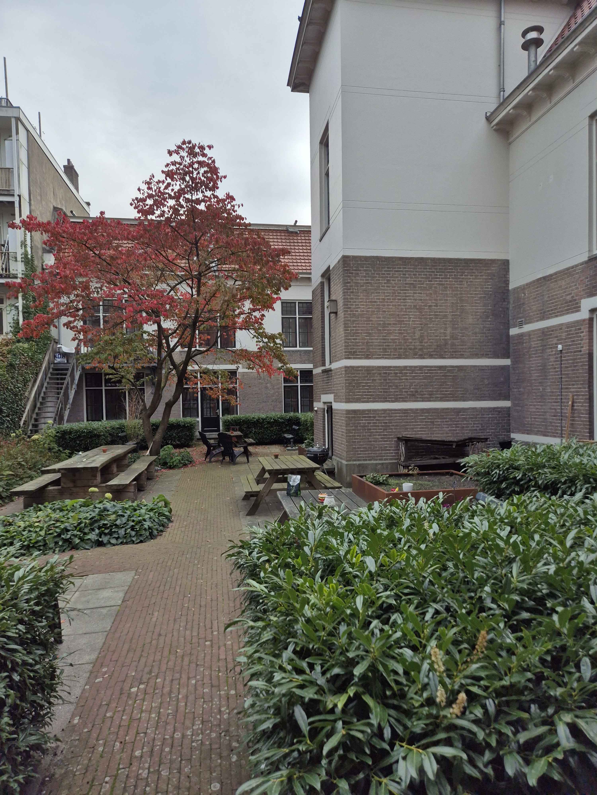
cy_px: 398
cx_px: 298
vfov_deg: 73.9
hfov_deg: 58.9
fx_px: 529
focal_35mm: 23
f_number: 1.8
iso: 25
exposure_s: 1/1332
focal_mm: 5.4
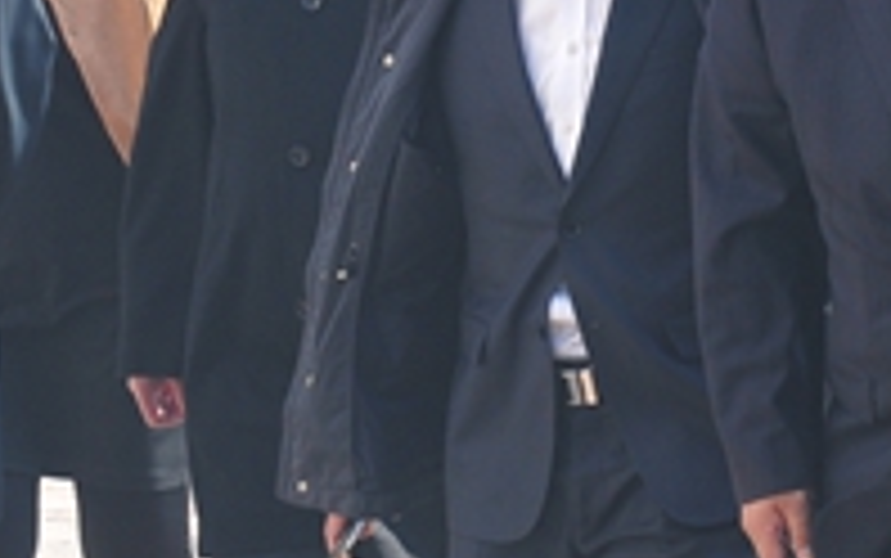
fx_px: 6366
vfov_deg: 5.0
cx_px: 788
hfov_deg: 8.0
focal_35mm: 262
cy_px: 158
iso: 250
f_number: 7.1
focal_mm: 50
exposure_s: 1/200
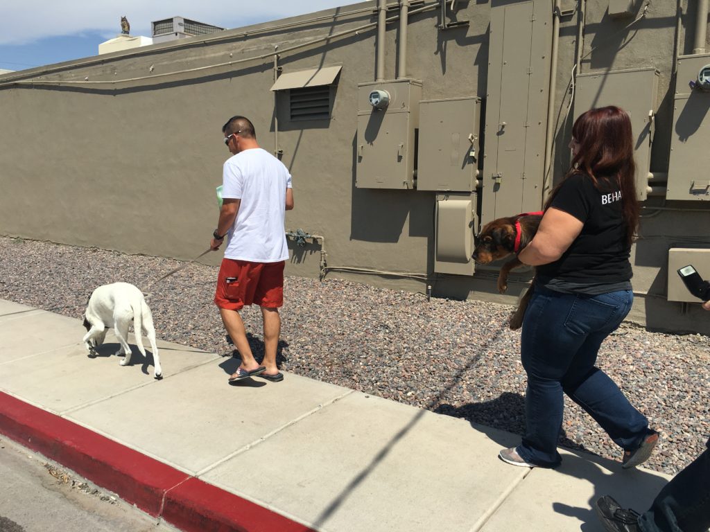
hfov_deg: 61.7
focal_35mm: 29
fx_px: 595
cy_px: 266
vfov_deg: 48.2
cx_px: 355
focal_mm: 4.15
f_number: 2.2
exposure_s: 1/2564
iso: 25
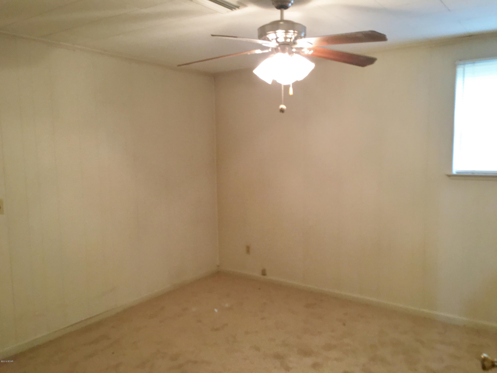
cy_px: 186
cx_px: 248
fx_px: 416
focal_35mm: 29
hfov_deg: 61.7
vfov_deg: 48.2
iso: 200
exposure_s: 1/30
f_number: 2.2
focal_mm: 4.15
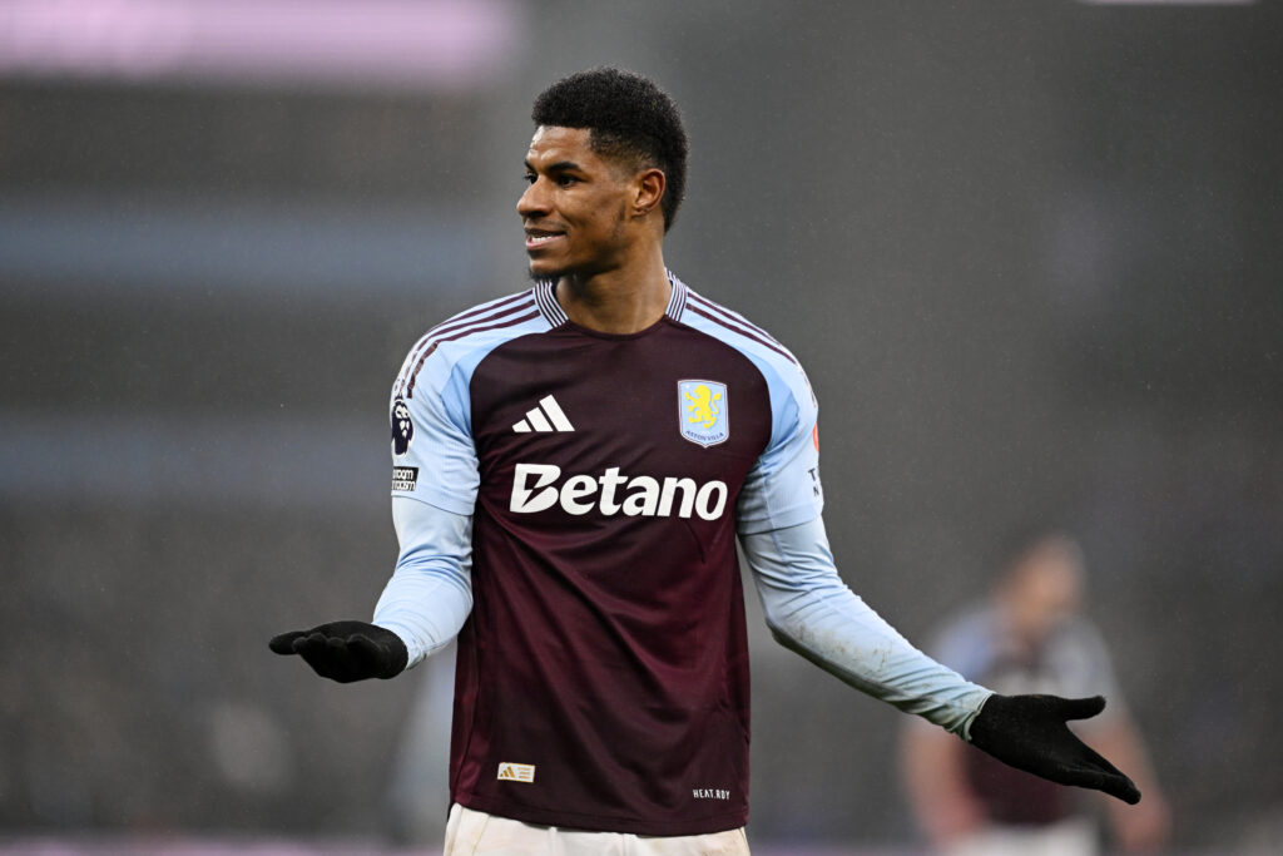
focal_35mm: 400
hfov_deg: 5.2
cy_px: 428
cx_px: 642
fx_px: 14257
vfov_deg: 3.4
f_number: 2.8
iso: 2000
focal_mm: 400
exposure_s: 1/2000
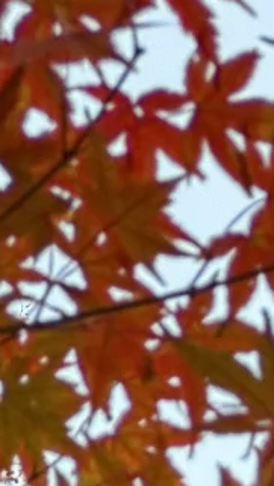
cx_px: 798
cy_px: 1064
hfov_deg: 3.2
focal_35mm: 376
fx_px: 4848
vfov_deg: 5.6
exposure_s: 1/99
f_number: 2.8
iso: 50
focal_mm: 9
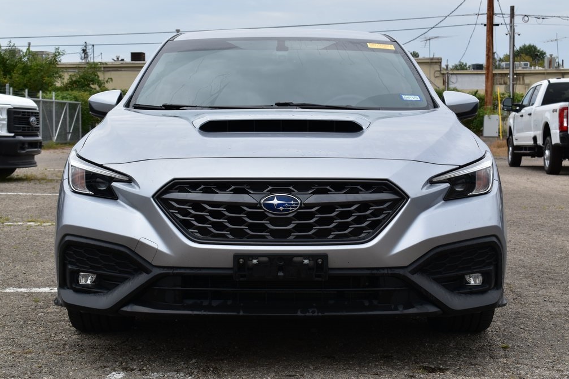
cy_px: 188
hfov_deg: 29.4
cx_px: 285
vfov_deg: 19.9
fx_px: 1083
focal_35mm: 69
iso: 400
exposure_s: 1/200
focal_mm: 45
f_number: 10
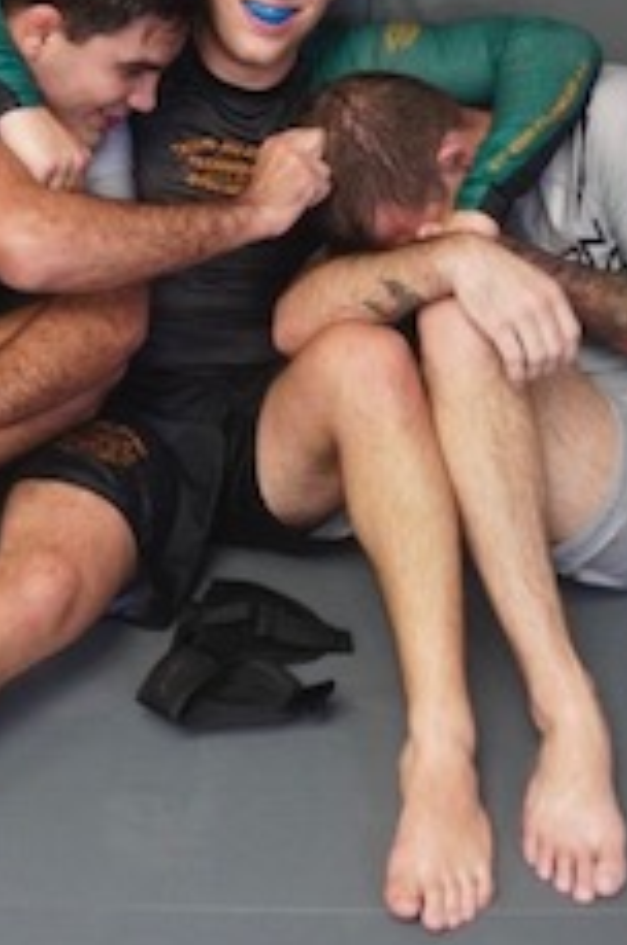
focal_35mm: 63
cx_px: 260
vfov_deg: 31.7
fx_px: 1651
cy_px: 314
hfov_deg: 21.5
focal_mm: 16
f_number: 3.2
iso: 1600
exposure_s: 1/160
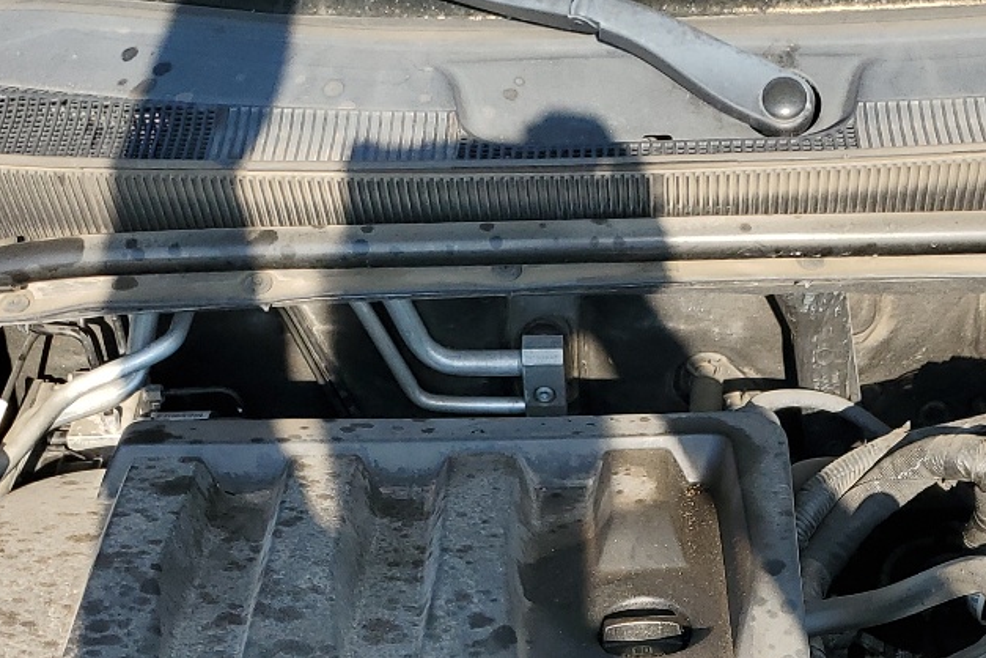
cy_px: 866
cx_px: 662
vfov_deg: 18.3
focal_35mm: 69
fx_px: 1890
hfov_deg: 29.0
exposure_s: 1/1111
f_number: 1.5
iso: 50
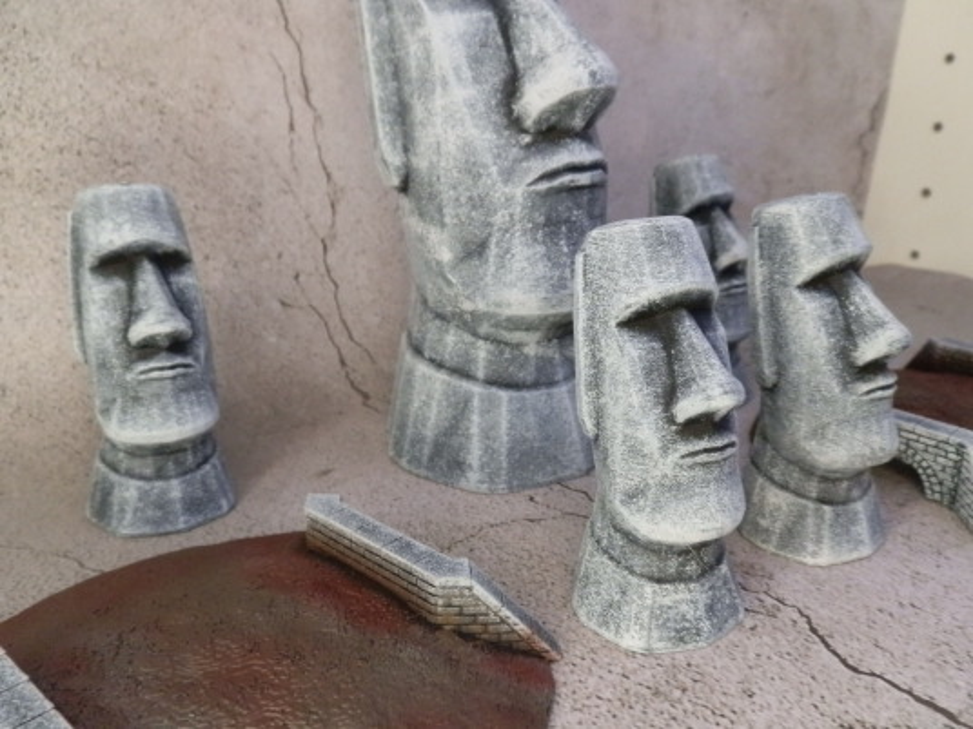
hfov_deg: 63.4
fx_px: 787
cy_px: 364
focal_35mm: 28
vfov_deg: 49.7
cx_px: 486
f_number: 3.1
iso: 400
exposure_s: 1/125
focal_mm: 5
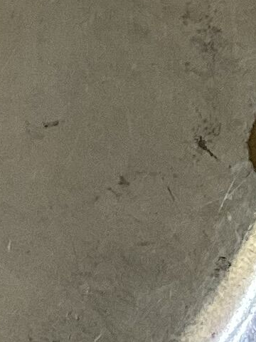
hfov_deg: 6.9
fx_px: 2081
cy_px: 58
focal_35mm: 211
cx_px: -151
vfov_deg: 9.4
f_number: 2.4
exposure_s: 1/50
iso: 50
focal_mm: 3.3
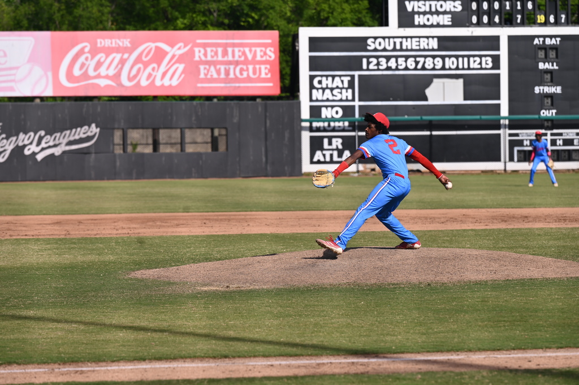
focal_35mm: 200
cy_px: 192
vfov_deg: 6.9
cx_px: 290
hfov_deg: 10.3
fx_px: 3214
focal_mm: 200
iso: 100
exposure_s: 1/500
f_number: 6.3
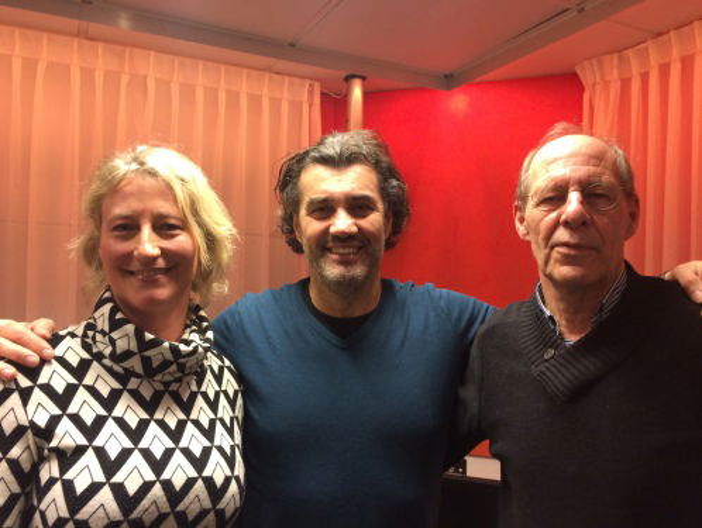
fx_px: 589
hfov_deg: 61.6
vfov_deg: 48.3
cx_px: 351
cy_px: 264
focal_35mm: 29
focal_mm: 4.15
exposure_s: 1/33
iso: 250
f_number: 2.2
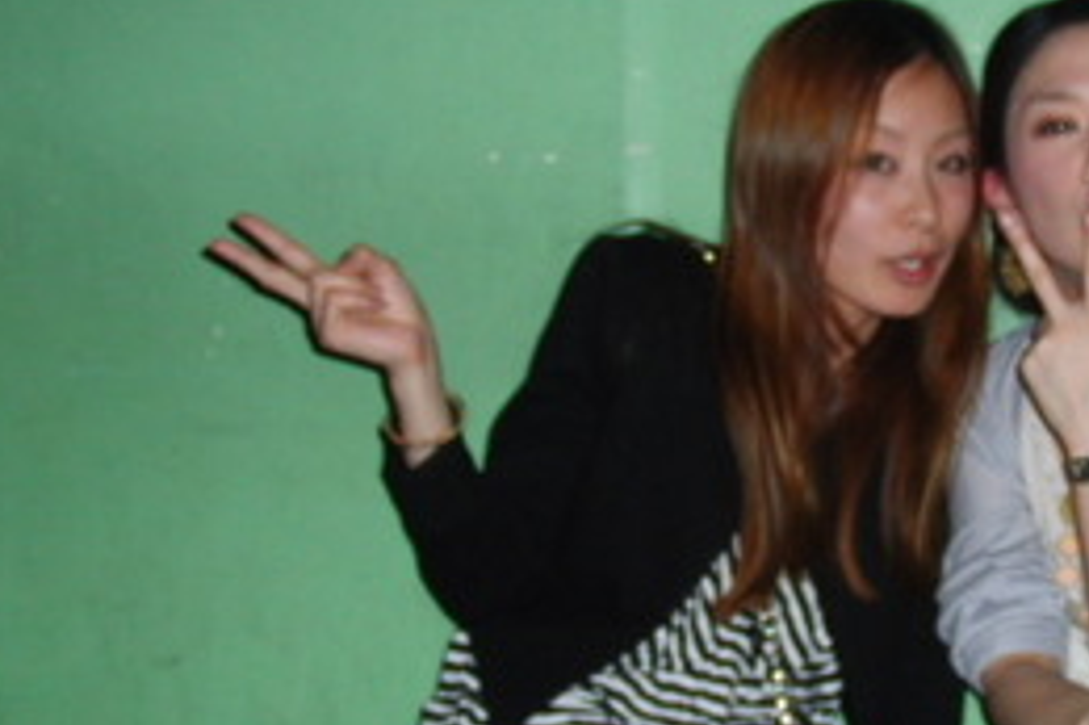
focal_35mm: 74
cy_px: 459
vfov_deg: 18.4
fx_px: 2237
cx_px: 951
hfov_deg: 26.6
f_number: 3.6
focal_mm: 6.42
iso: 100
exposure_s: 1/15
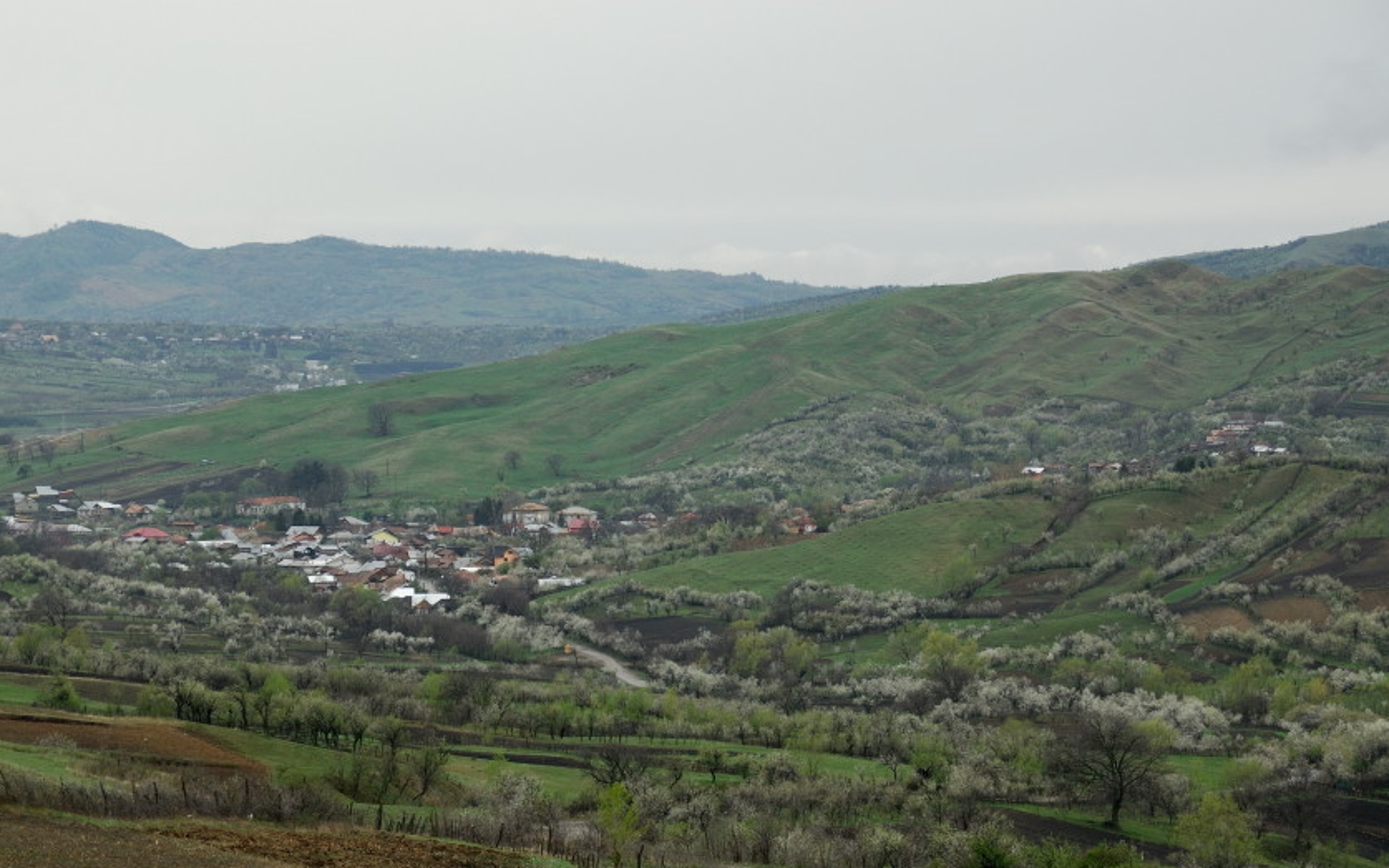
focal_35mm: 128
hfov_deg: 16.3
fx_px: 4845
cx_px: 664
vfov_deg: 10.2
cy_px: 509
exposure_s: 1/400
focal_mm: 70
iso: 400
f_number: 6.7
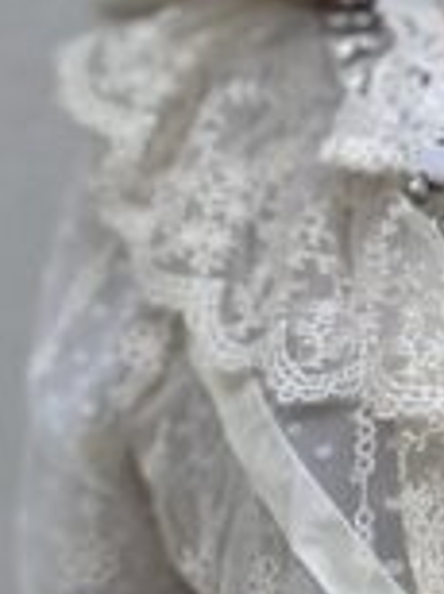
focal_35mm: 78
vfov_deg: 23.8
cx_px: 483
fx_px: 1338
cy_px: 613
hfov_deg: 18.2
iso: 25
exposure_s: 1/600
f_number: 1.9
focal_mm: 2.69
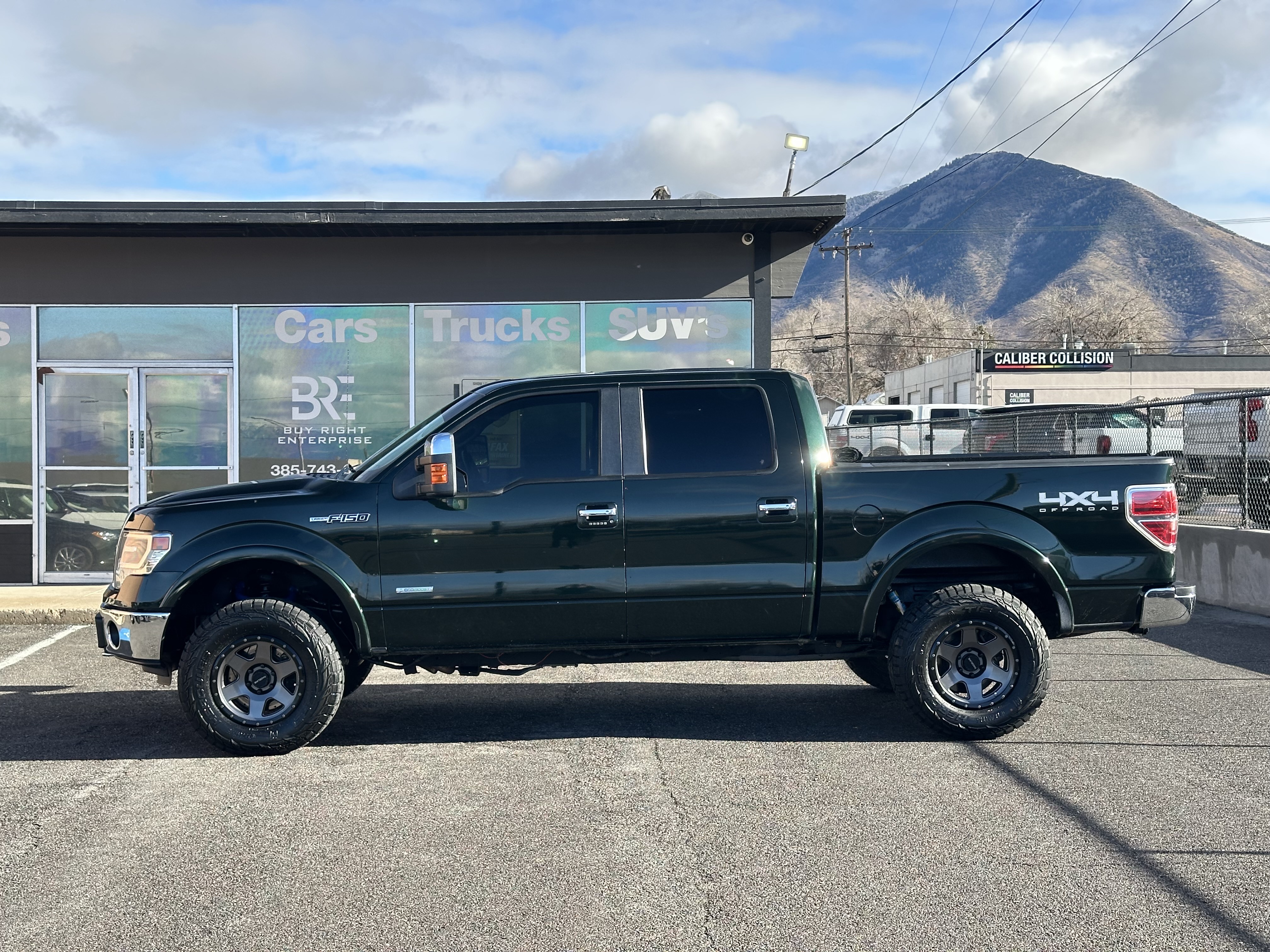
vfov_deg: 30.3
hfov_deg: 39.7
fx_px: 1761
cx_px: 635
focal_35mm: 48
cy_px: 476
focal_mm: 6.86
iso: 64
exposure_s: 1/773
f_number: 1.78
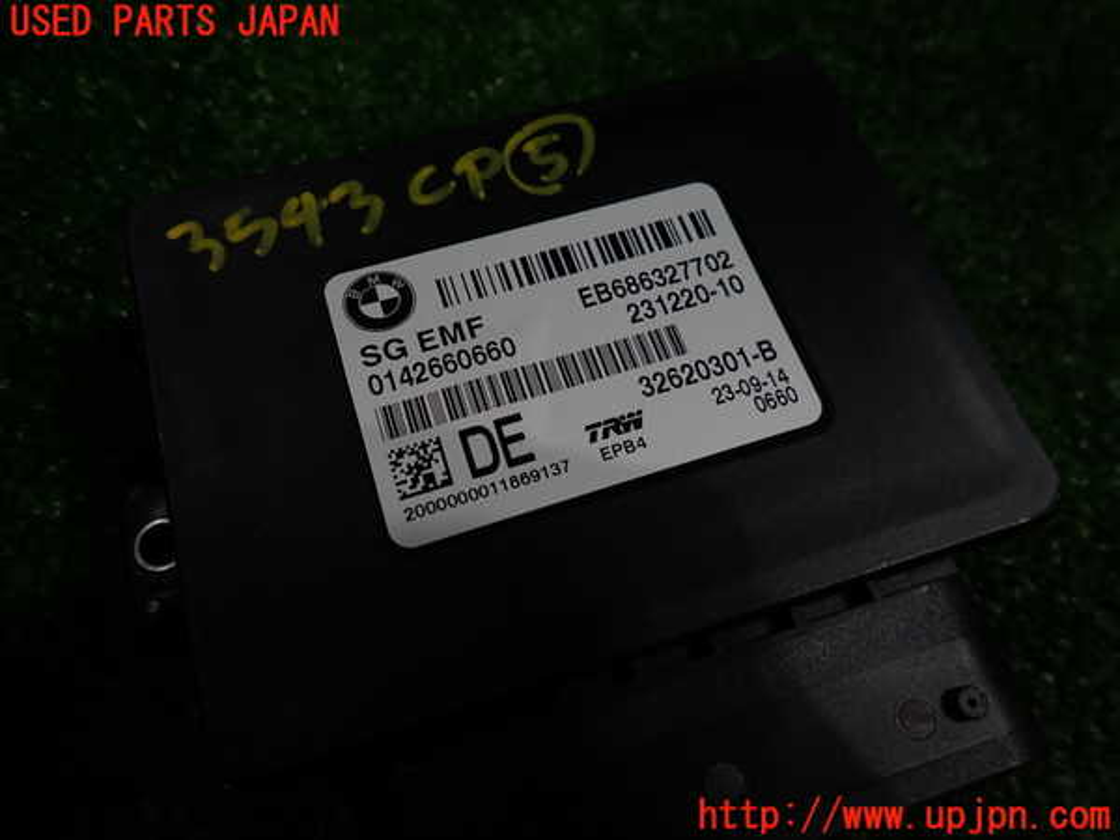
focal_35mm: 25
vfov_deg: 54.9
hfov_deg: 69.4
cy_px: 420
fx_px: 809
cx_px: 560
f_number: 2
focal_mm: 4.5
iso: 100
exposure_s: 1/100
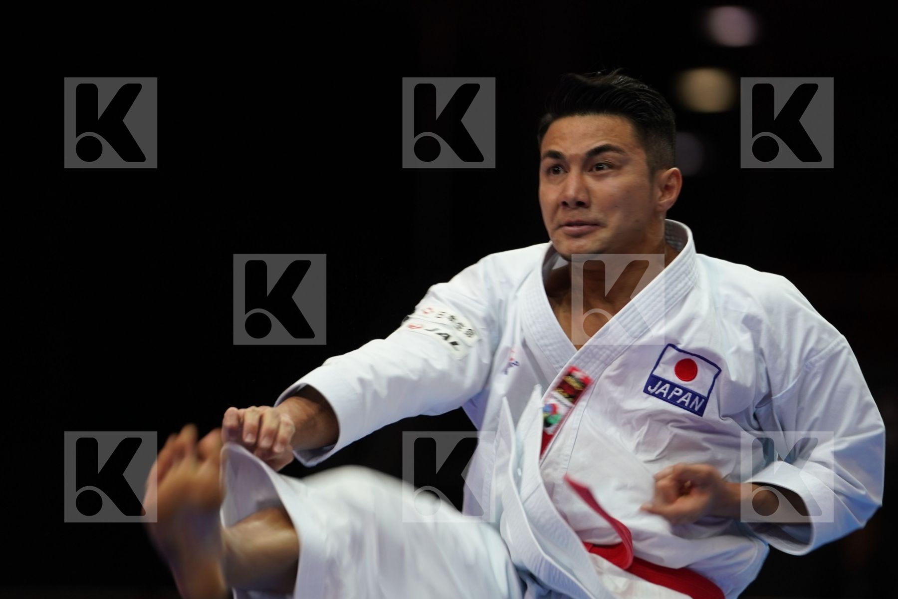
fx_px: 7483
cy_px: 300
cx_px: 449
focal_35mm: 300
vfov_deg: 4.6
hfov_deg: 6.9
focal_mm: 200
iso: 400
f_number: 2.8
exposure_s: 1/160
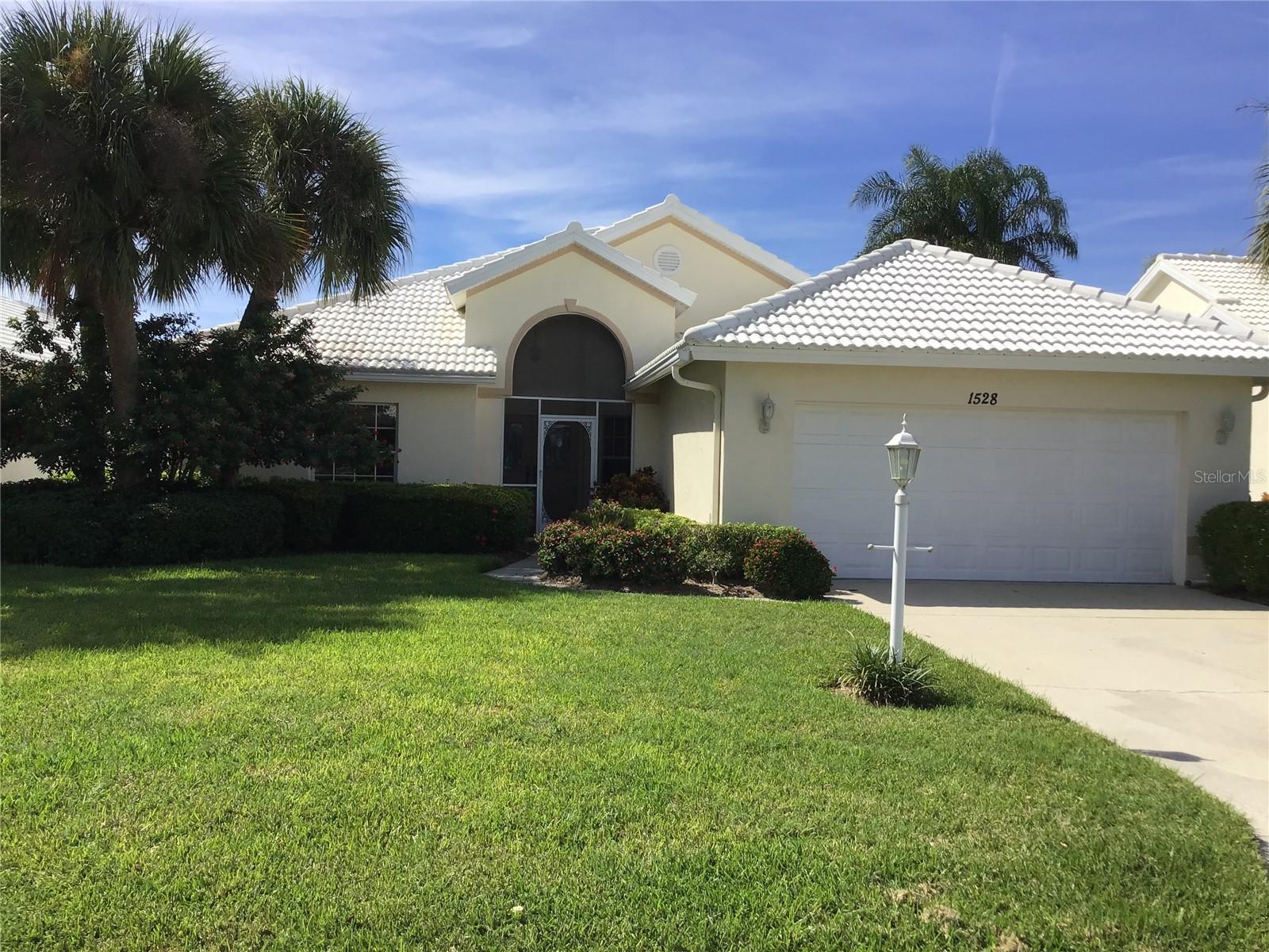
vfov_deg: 45.4
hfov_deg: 58.4
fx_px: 1136
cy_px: 476
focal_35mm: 31
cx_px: 634
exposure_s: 1/1359
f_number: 2.4
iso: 25
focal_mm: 3.3
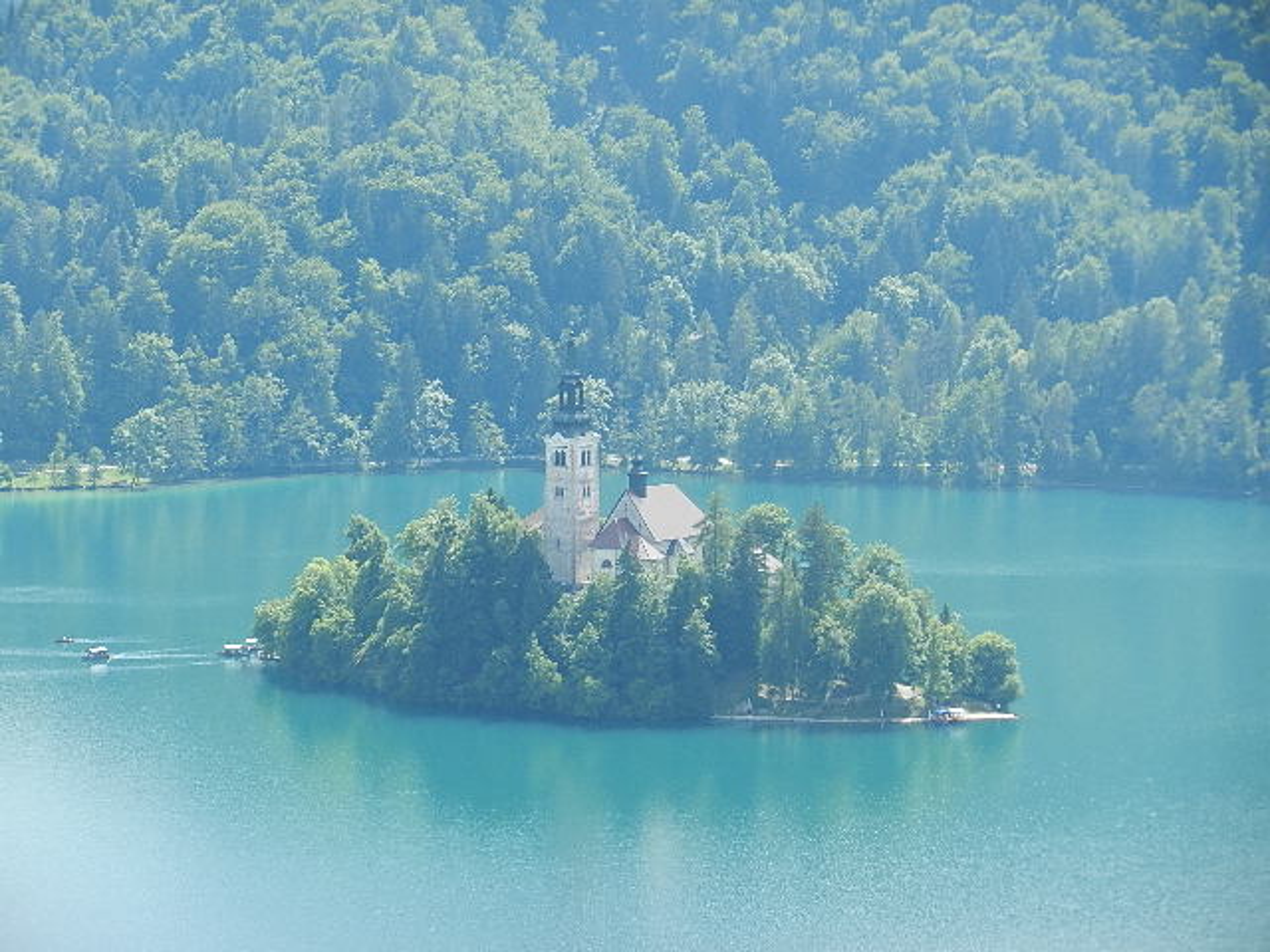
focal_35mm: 165
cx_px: 635
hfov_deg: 12.0
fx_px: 6054
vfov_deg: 9.0
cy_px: 476
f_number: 5.3
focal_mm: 29.7
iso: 160
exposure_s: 1/400
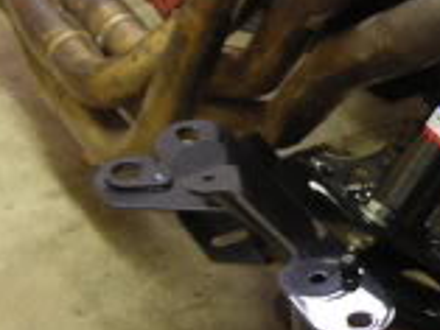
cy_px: 87
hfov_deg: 9.8
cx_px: 709
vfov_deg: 7.7
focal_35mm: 194
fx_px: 2468
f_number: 3.2
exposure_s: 1/3.9
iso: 51
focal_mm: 6.3
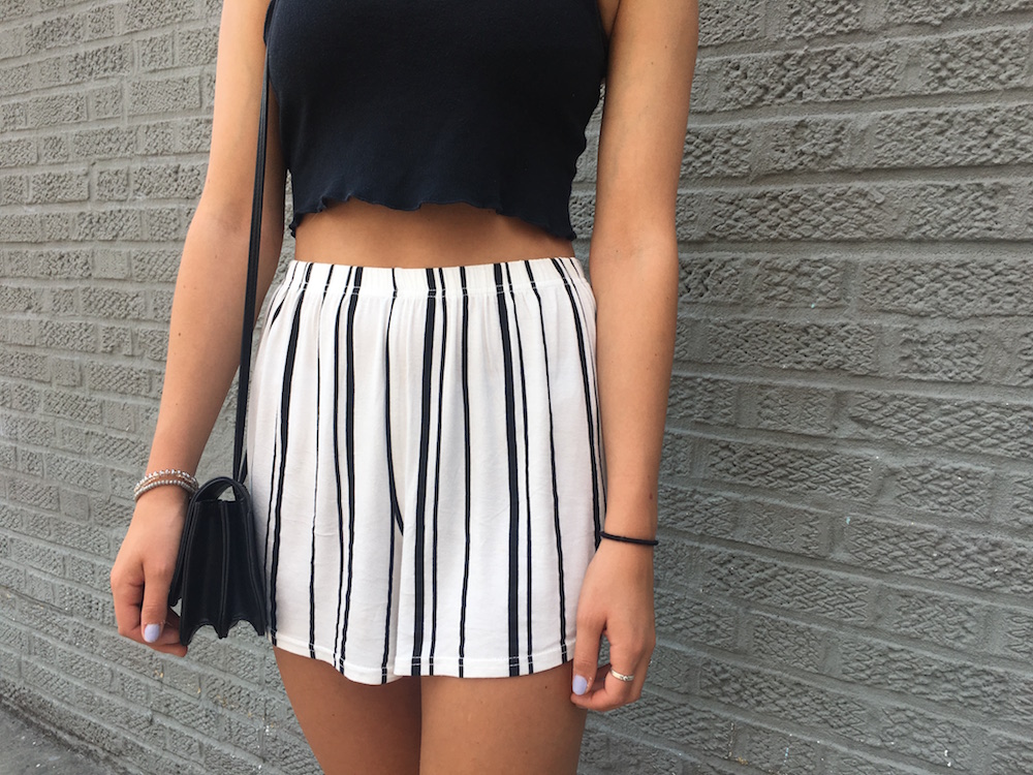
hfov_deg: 61.7
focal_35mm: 29
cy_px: 388
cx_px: 516
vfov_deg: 48.2
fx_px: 865
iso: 25
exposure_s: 1/574
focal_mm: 4.15
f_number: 2.2
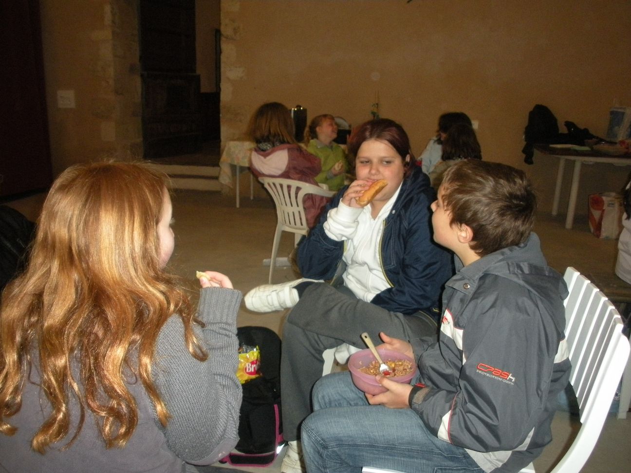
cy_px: 236
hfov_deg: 52.6
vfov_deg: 40.7
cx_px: 316
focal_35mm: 35
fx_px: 638
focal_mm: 6.3
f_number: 3.5
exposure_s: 1/60
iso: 400
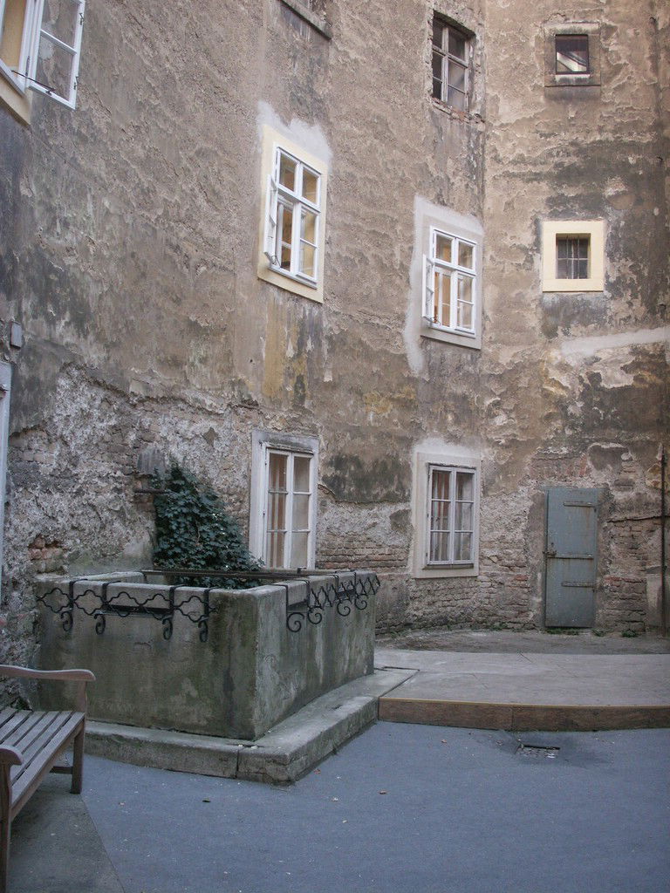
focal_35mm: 37
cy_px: 446
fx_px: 955
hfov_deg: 38.7
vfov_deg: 50.1
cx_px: 335
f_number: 3.5
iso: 125
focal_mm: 7.7
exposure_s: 1/40
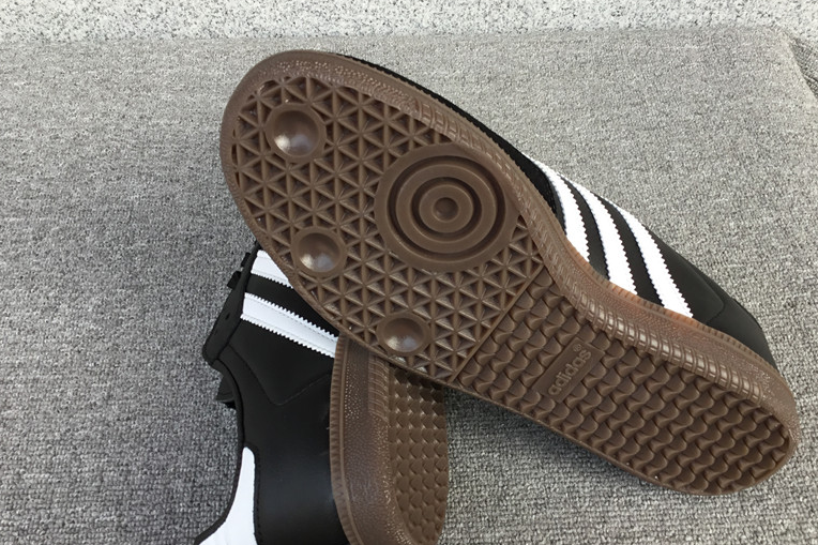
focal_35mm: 38
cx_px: 431
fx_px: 863
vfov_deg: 35.0
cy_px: 294
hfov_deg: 50.7
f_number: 2.4
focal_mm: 3.3
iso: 25
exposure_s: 1/190
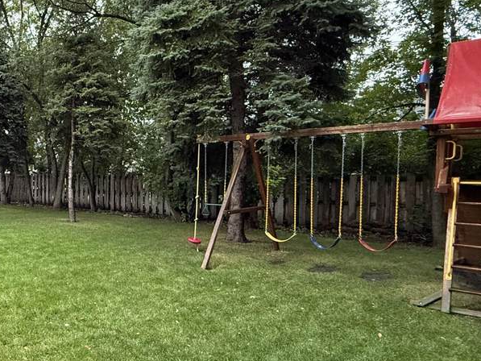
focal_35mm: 30
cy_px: 191
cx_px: 20
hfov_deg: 50.6
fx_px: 417
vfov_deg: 46.8
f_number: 2.2
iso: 500
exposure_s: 1/60
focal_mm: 2.22
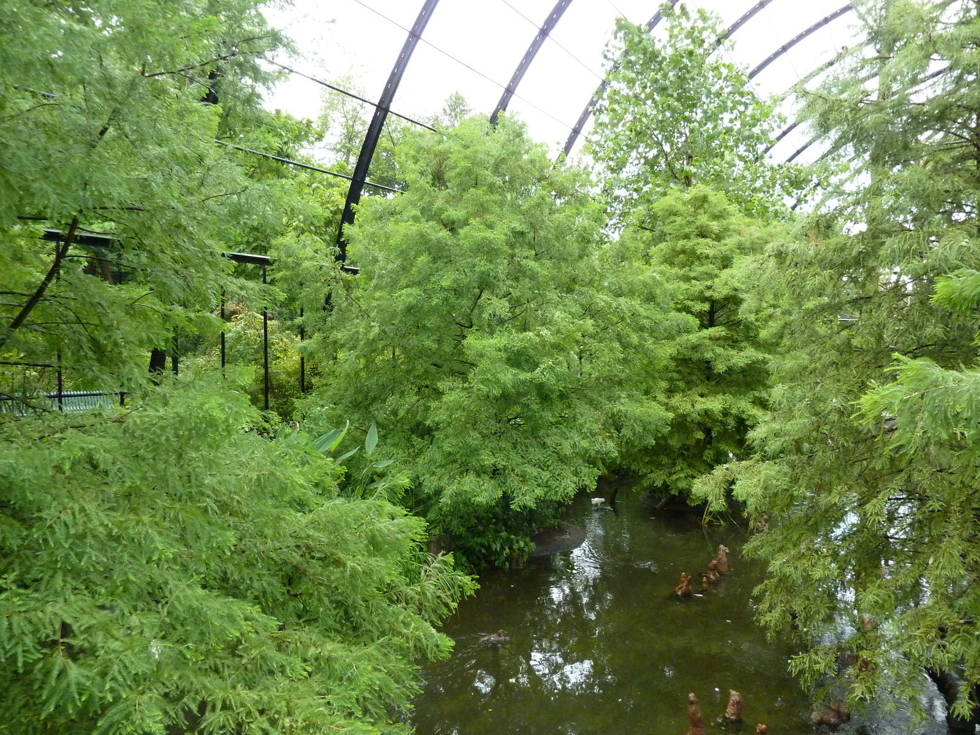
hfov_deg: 69.4
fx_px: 708
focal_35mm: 25
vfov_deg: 54.9
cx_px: 490
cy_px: 368
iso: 400
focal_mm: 4.1
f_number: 3.3
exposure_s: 1/200
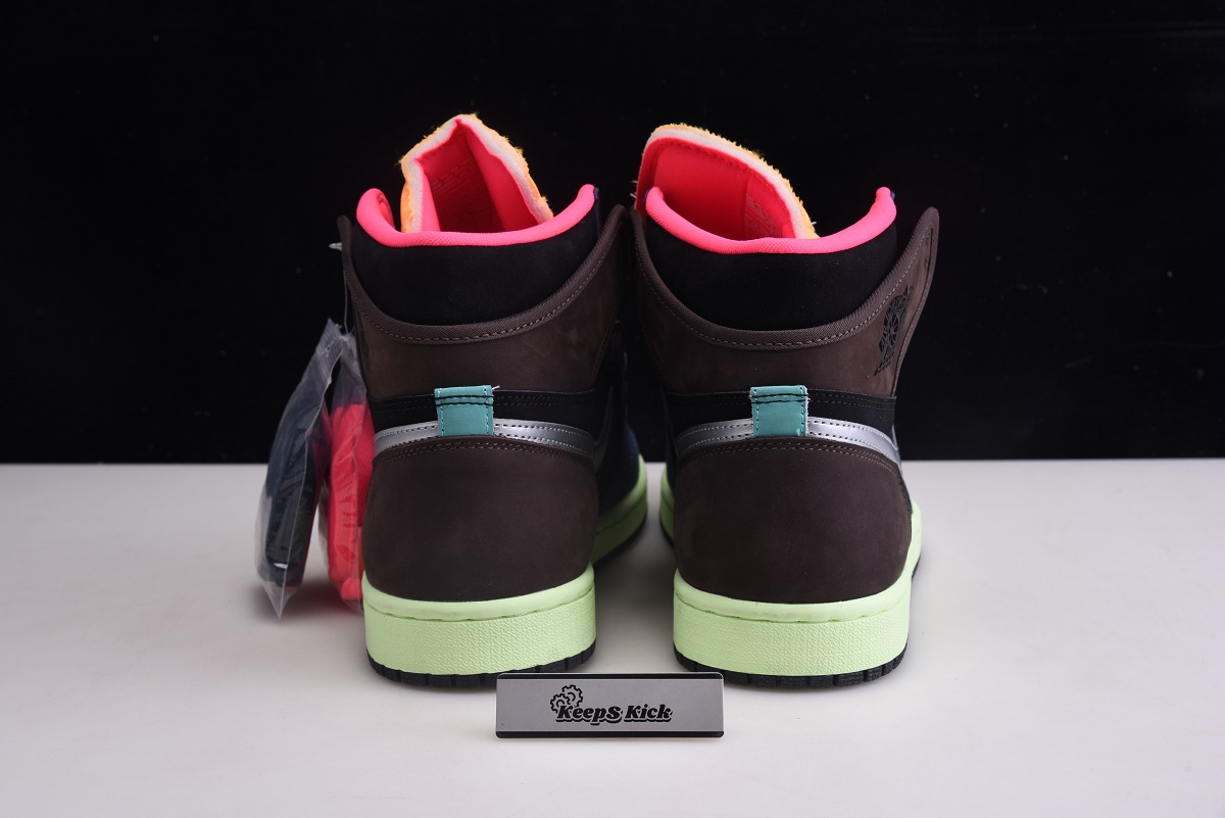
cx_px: 612
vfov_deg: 23.4
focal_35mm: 58
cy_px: 409
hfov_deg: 34.5
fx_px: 1974
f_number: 13
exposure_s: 1/125
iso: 100
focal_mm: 58
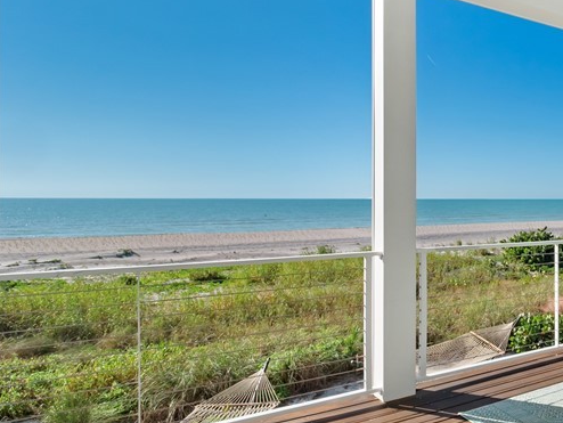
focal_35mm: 29
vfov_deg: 48.3
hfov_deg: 48.7
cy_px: 208
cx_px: 581
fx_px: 472
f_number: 7.1
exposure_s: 1/200
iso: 200
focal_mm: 7
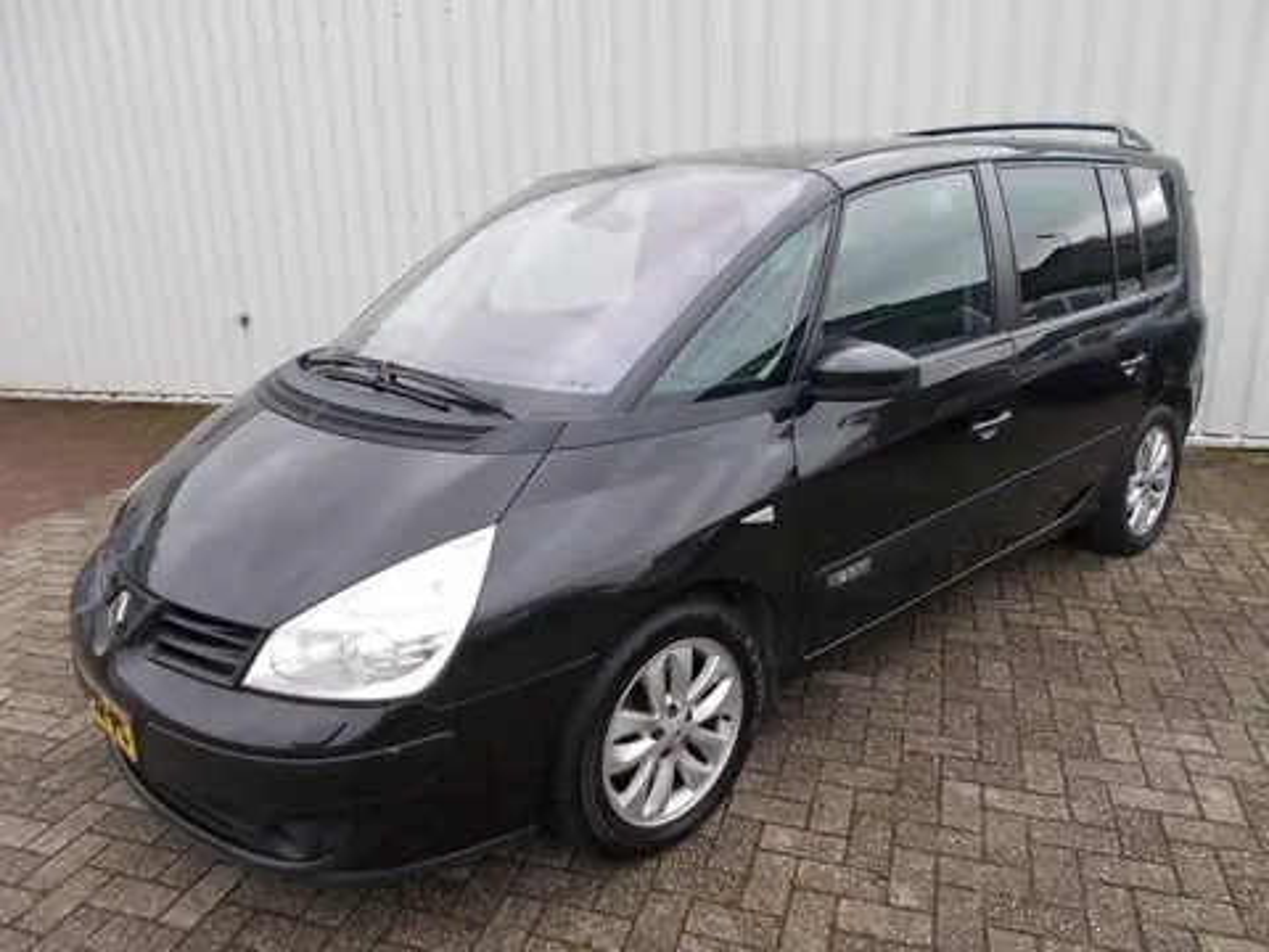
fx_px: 953
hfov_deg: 67.3
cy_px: 476
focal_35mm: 26
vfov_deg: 53.1
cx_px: 634
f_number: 3.2
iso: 80
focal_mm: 4.6
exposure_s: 1/125
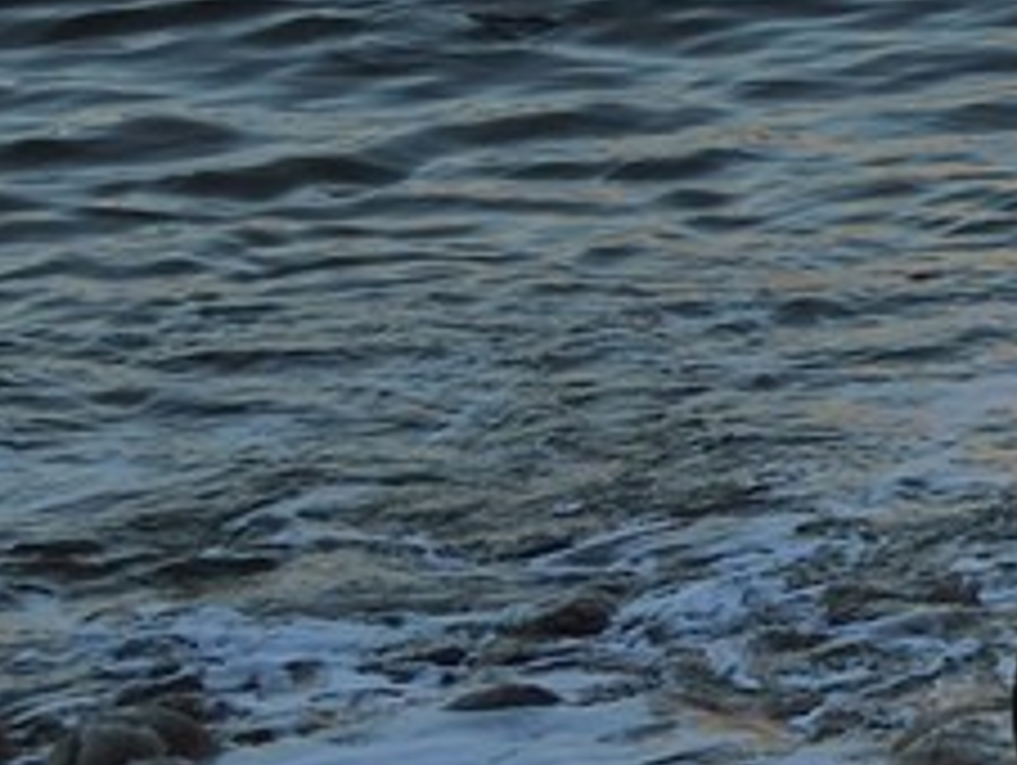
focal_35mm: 197
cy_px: -747
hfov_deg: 8.3
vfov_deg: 7.3
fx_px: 5794
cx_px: 3146
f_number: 10
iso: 200
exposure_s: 1/160
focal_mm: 29
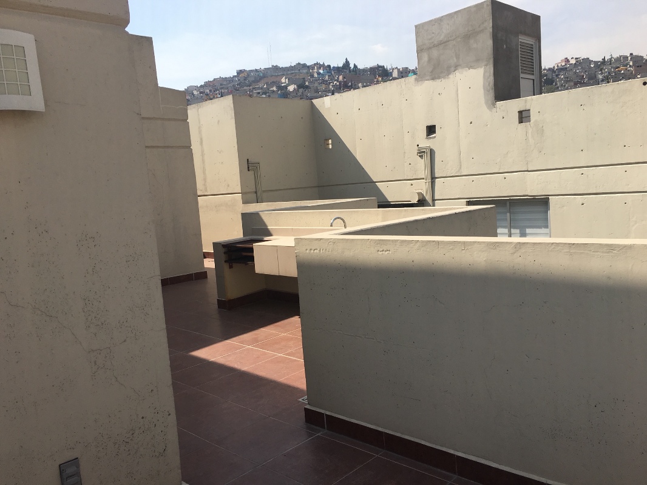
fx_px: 542
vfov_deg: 48.2
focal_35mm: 29
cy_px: 242
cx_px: 324
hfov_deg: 61.6
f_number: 2.2
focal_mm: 4.15
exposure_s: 1/1748
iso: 25
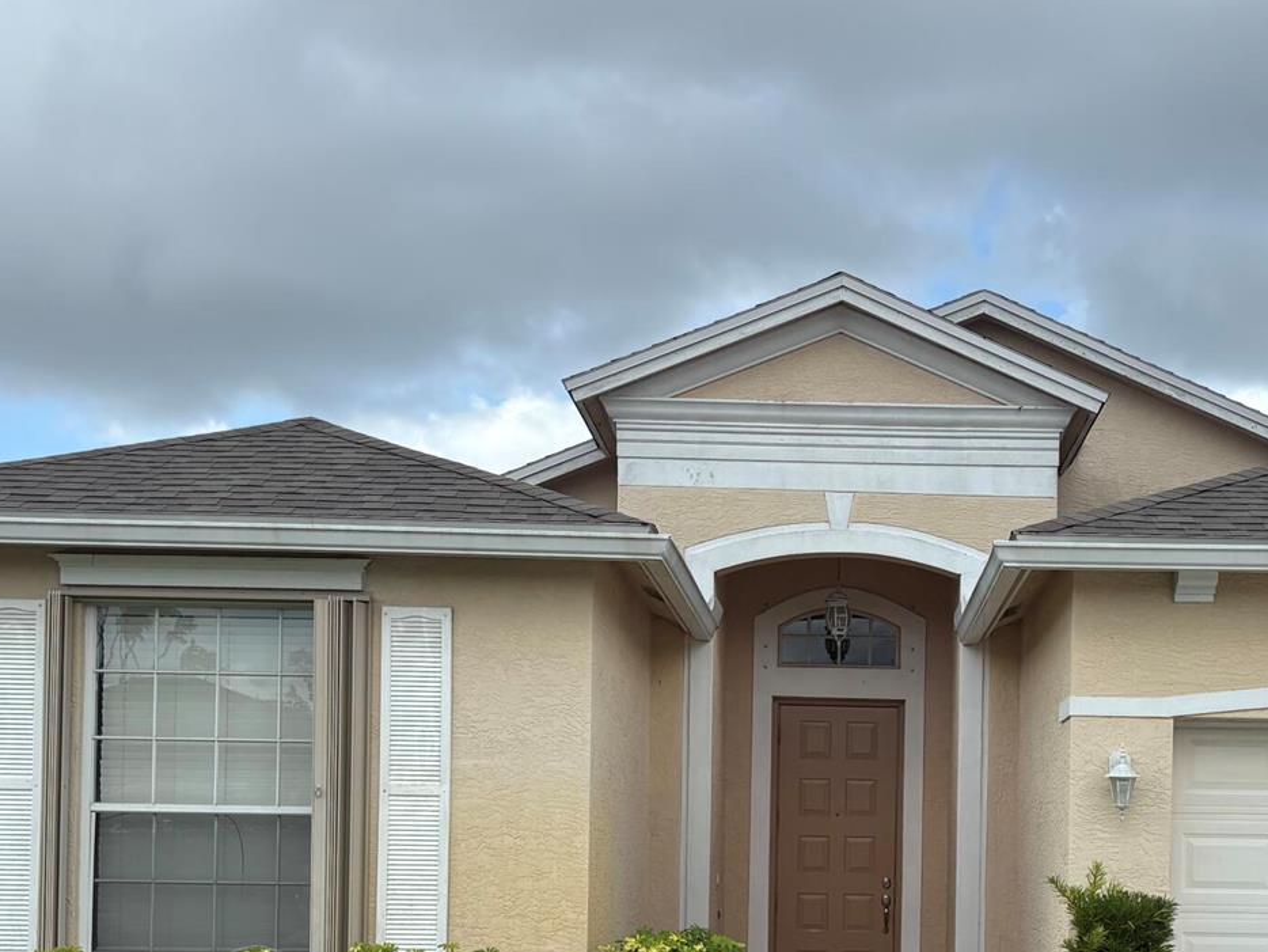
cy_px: 822
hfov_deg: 33.1
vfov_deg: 25.0
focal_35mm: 57
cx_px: 956
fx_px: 2088
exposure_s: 1/3448
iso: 50
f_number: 1.6
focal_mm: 5.96
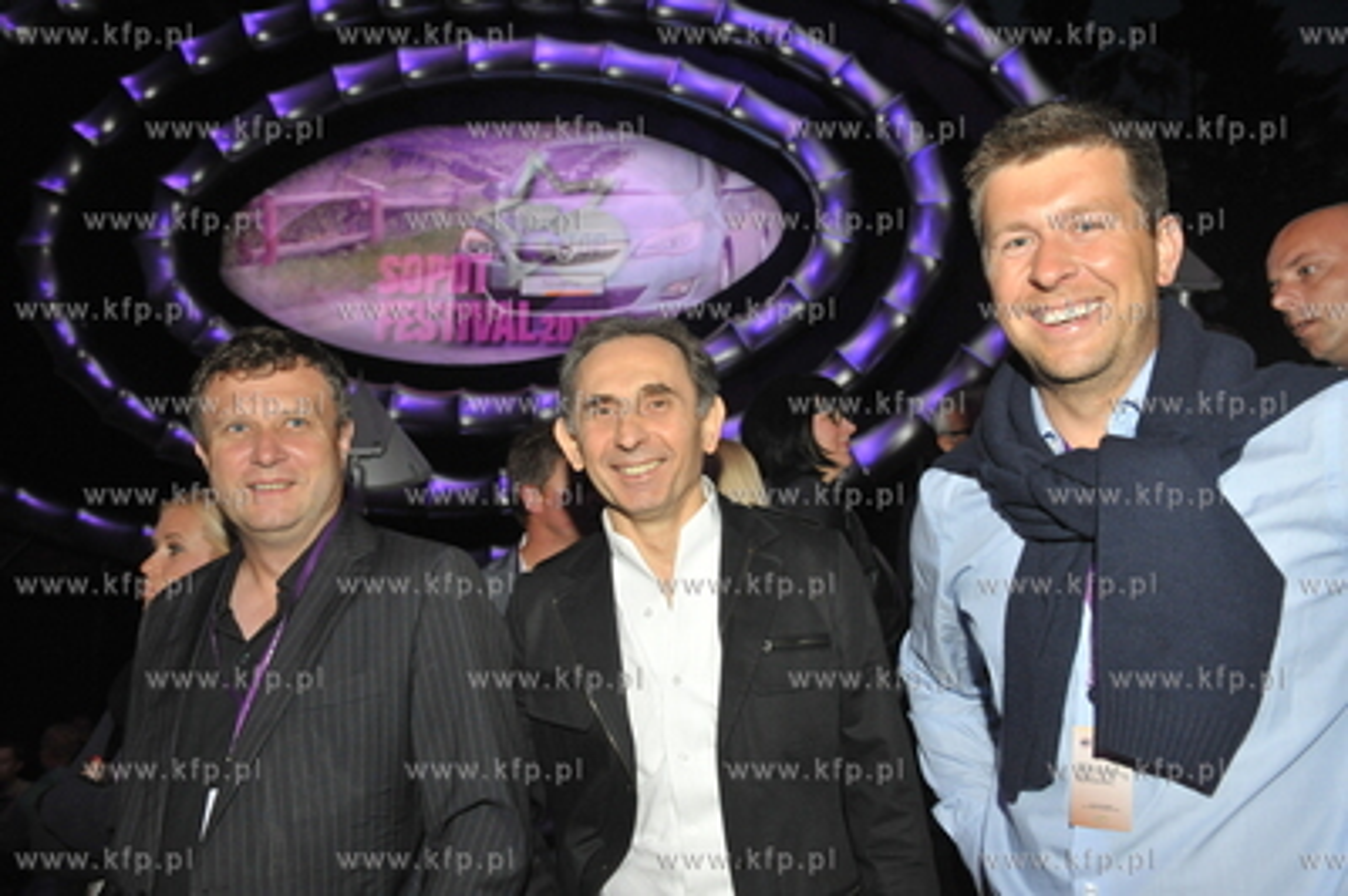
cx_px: 674
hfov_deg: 58.8
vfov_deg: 41.0
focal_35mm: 32
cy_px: 448
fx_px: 1197
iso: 2500
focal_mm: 32
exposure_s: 1/160
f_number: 5.6
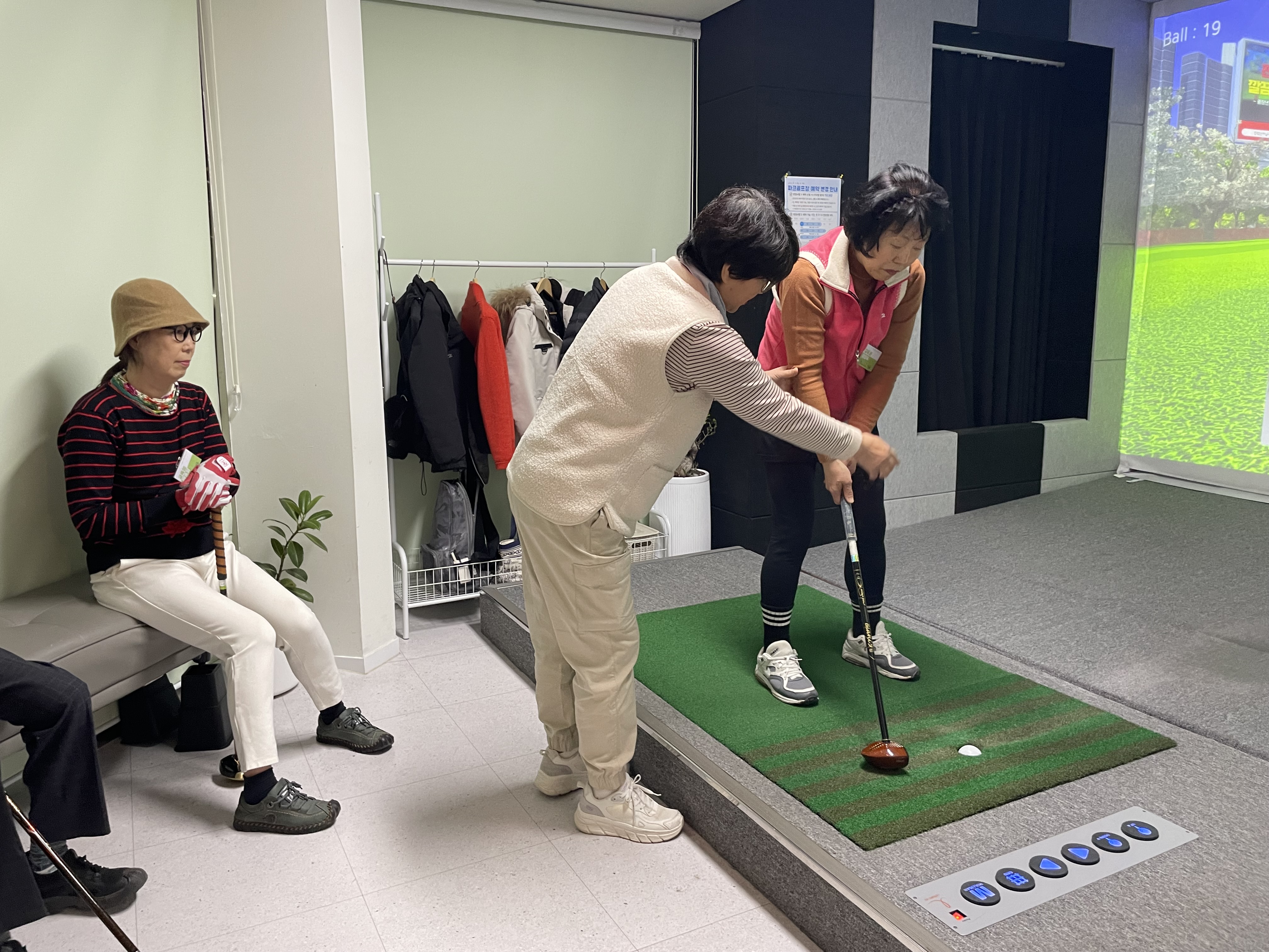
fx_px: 953
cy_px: 476
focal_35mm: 26
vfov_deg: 53.1
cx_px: 634
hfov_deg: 67.3
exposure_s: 1/60
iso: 200
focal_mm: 4.2
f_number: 1.6
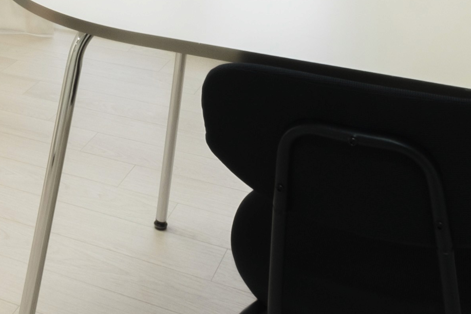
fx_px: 824
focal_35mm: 63
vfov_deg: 17.4
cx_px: 29
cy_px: -259
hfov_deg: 30.2
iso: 160
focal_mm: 8
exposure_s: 1/4
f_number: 16
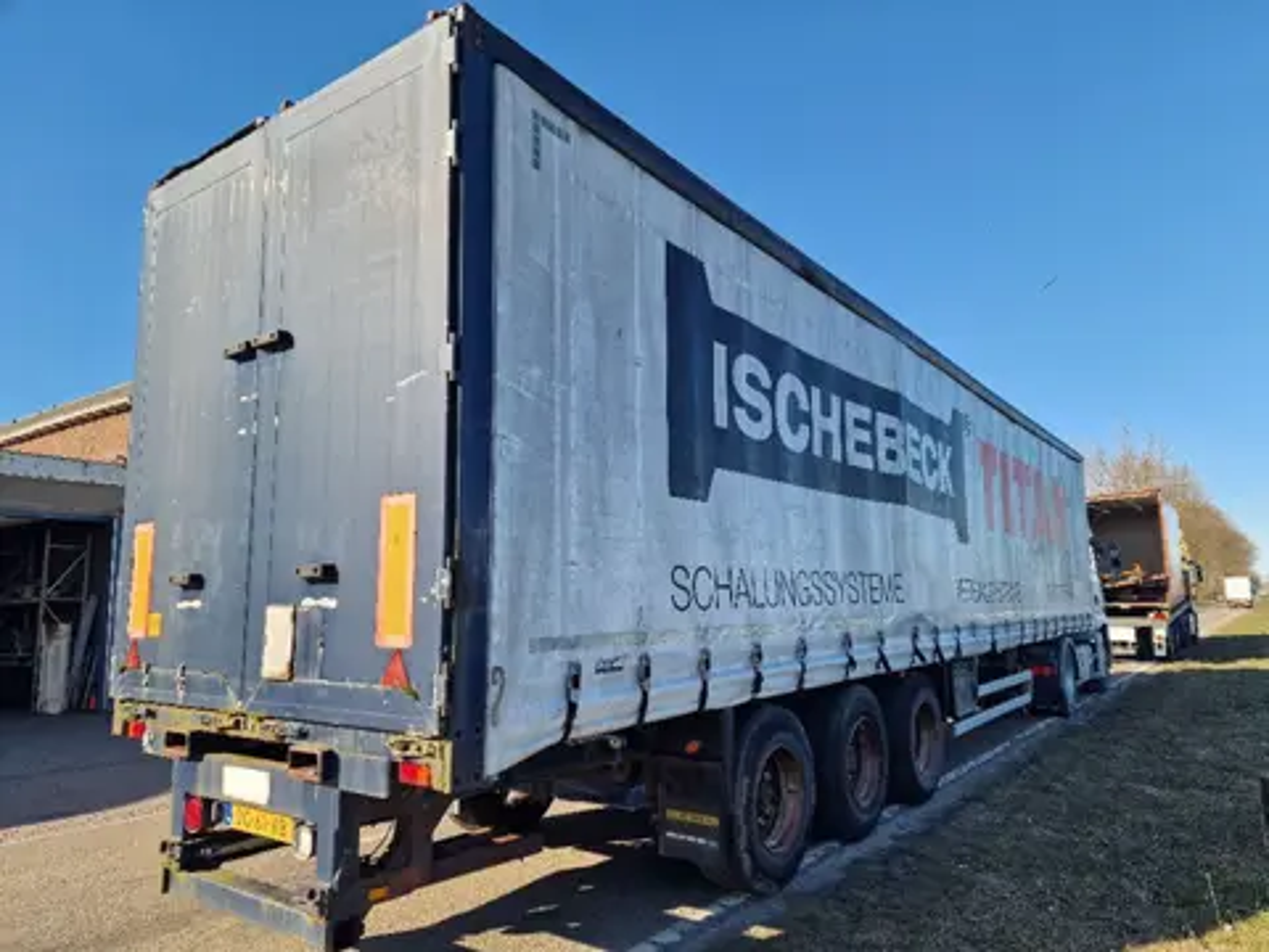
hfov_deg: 73.9
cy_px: 476
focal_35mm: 23
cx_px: 634
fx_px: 843
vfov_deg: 58.9
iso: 50
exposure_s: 1/636
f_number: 1.8
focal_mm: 6.4
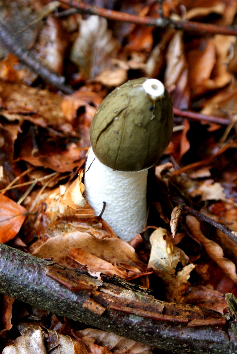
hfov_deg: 15.2
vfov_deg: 22.6
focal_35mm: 90
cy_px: 177
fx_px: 886
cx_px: 118
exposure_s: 1/100
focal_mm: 60
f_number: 5.6
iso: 320
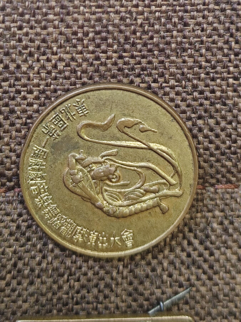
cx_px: 120
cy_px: 161
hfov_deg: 18.9
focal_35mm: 78
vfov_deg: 25.0
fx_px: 724
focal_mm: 5.84
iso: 125
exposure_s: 1/100
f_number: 1.6
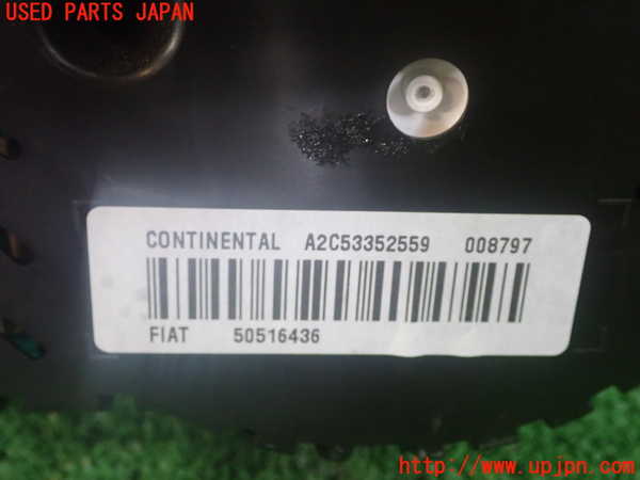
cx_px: 320
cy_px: 240
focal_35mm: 47
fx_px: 869
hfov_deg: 40.4
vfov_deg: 30.9
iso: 800
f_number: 3.1
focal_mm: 8.4
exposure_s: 1/15
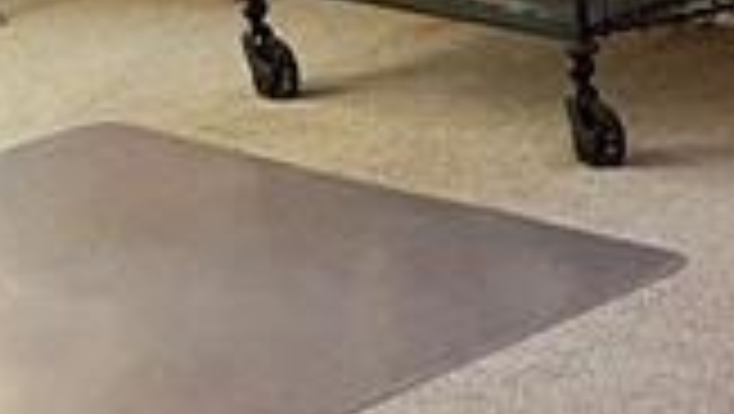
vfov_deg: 6.4
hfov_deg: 10.8
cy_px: -666
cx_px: 1567
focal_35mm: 178
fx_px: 3467
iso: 32
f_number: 1.5
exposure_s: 1/215
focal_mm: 5.7
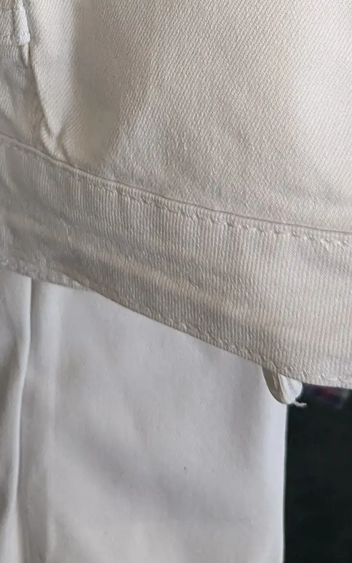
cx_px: 3
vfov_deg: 22.8
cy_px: -141
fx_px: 1259
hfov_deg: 15.6
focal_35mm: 82
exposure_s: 1/181
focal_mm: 6.81
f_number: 1.85
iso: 143
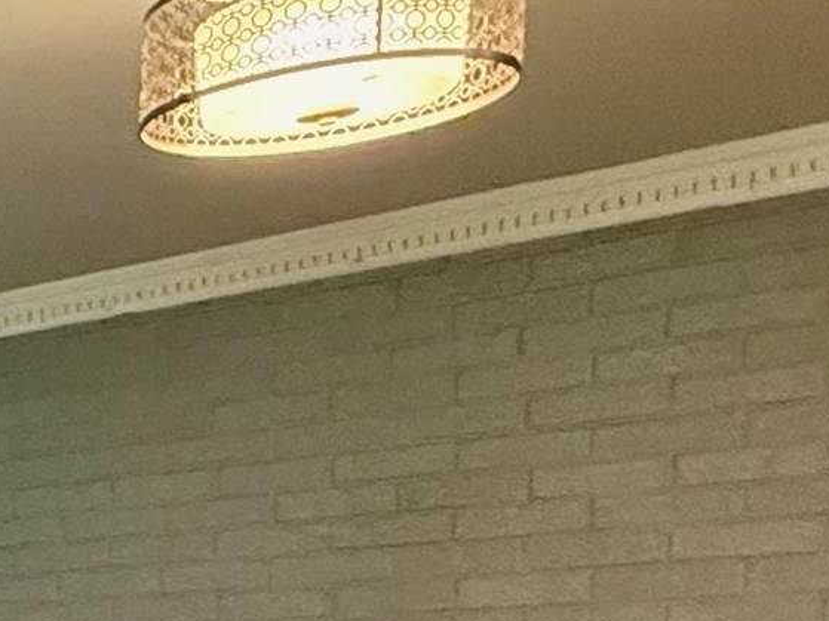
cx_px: -836
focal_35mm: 77
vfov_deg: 17.7
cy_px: 854
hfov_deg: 17.7
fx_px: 1844
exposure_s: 1/60
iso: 500
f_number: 2.2
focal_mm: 2.22
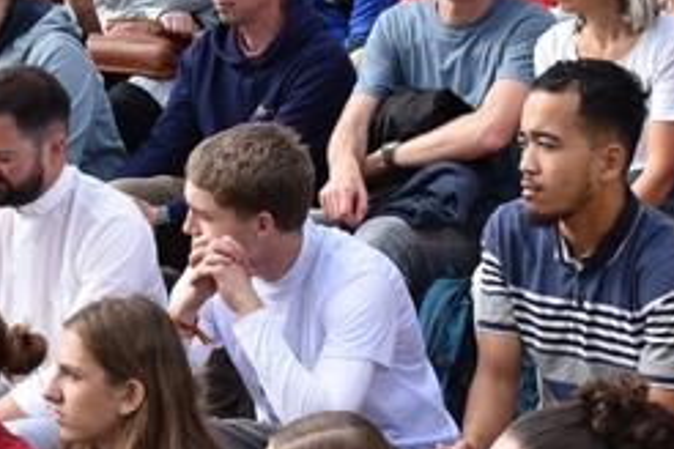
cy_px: -1
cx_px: 142
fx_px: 2396
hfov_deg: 15.9
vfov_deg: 10.6
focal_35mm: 128
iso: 200
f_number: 8
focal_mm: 30
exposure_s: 1/250
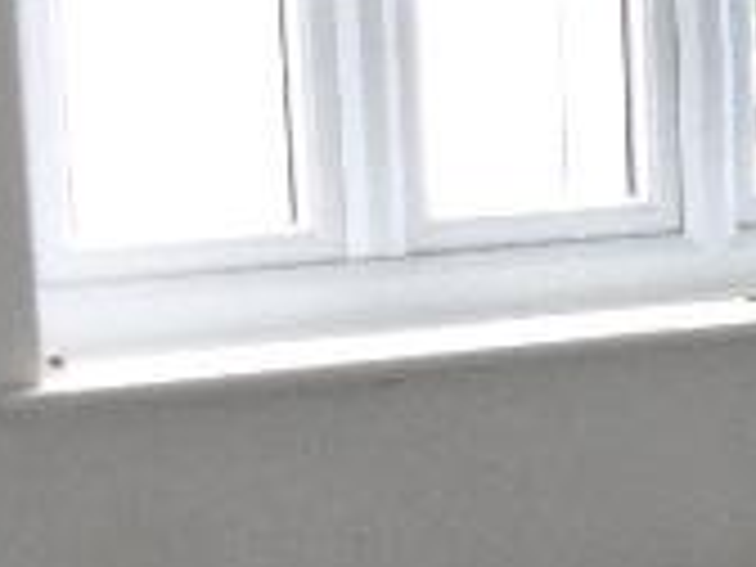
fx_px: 2927
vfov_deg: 11.0
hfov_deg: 14.5
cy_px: 526
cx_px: 729
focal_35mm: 134
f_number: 3
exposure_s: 1/60
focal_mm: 4
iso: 200
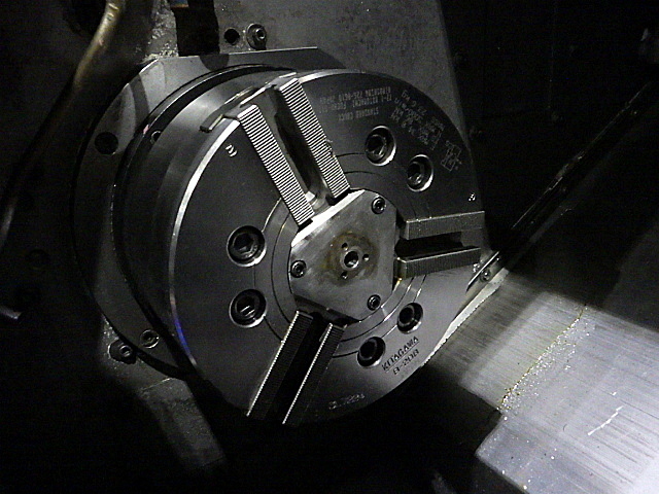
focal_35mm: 28
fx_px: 533
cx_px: 330
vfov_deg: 49.7
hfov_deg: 63.4
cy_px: 247
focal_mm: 5
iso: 1600
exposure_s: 1/15
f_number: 3.5
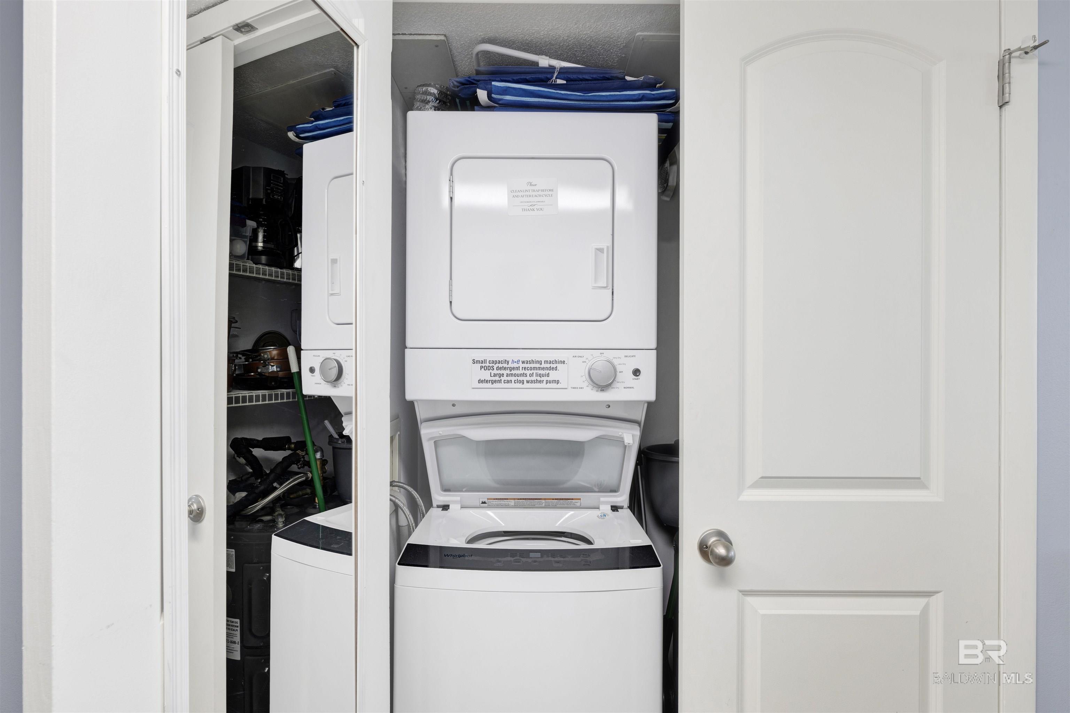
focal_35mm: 18
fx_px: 550
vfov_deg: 65.9
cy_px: 356
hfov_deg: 88.4
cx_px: 535
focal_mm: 18.5
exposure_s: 1/8
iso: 400
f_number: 11
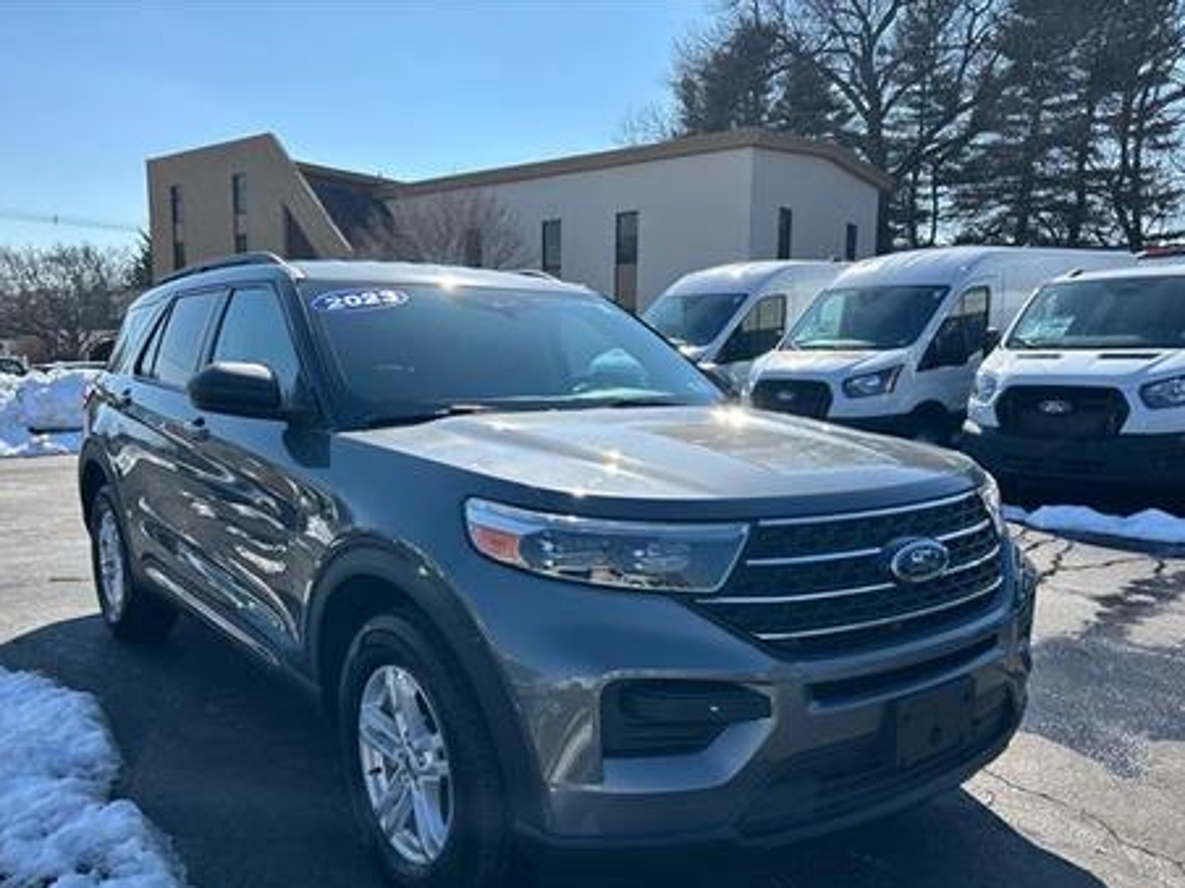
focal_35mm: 29
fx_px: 993
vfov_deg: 48.2
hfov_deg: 61.7
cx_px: 592
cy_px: 490
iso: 50
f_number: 1.5
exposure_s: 1/4831
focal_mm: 5.7
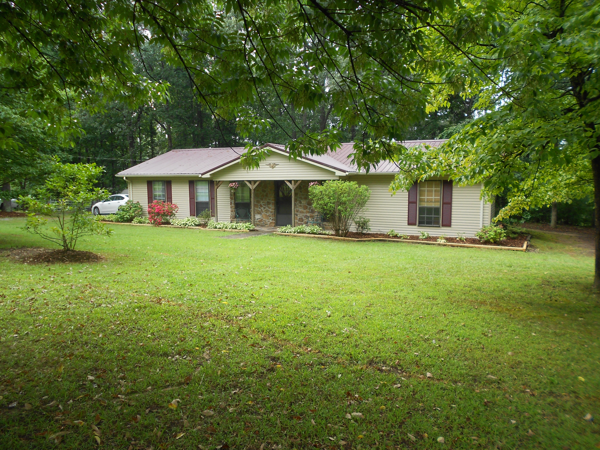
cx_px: 300
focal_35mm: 26
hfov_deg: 67.3
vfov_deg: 53.1
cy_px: 225
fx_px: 451
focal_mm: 4.6
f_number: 3.2
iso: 80
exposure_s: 1/80
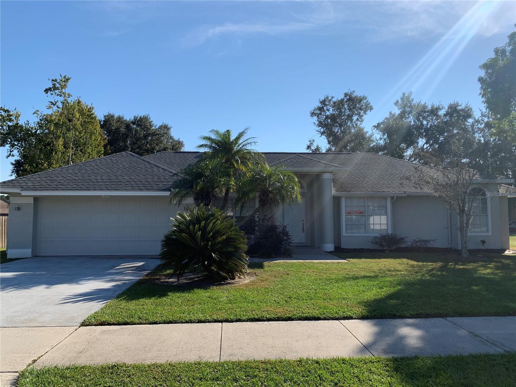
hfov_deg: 67.3
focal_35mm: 26
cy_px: 194
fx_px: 388
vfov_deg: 53.1
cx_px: 258
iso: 25
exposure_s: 1/2611
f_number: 1.8
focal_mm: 4.25
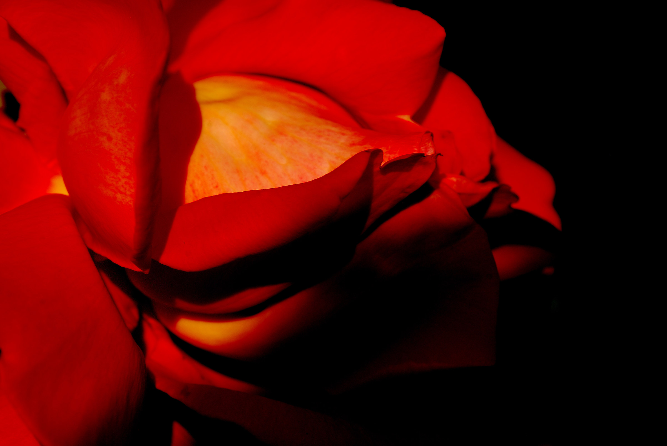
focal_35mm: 158
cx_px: 334
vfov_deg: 8.7
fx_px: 2921
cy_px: 223
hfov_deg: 13.0
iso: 100
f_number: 13
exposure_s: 1/100
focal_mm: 105
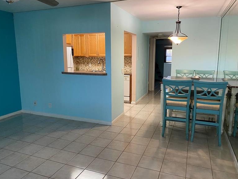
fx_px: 186
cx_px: 119
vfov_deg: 51.4
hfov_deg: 65.3
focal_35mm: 27
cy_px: 87
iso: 400
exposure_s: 1/60
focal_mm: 4.25
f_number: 1.8
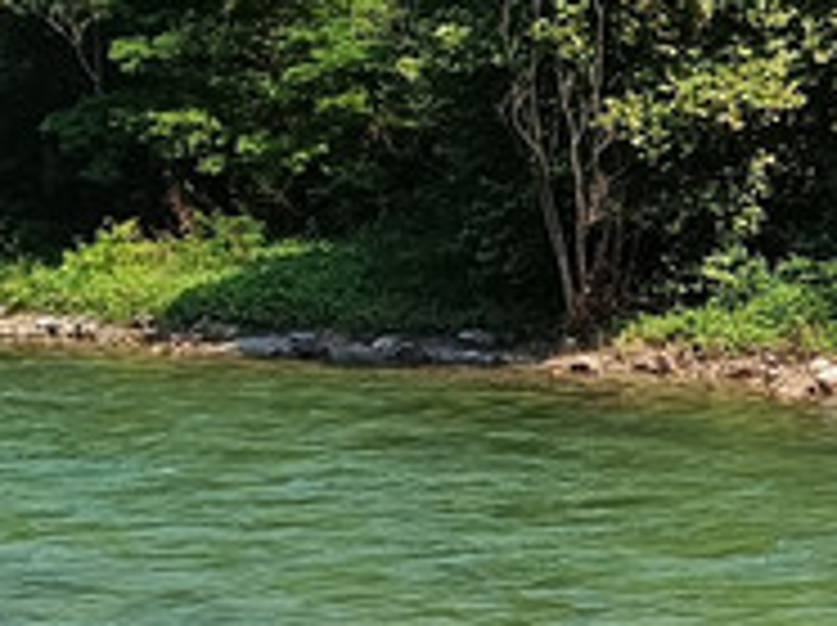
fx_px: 3332
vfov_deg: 10.7
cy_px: 104
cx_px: 1163
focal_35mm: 138
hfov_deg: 13.7
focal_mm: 5.59
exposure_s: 1/657
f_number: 1.88
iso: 53
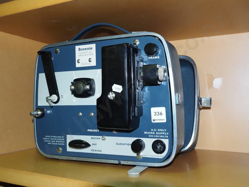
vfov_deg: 39.7
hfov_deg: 51.4
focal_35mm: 36
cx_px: 124
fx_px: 259
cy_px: 94
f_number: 5.6
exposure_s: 1/160
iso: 2500
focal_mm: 18
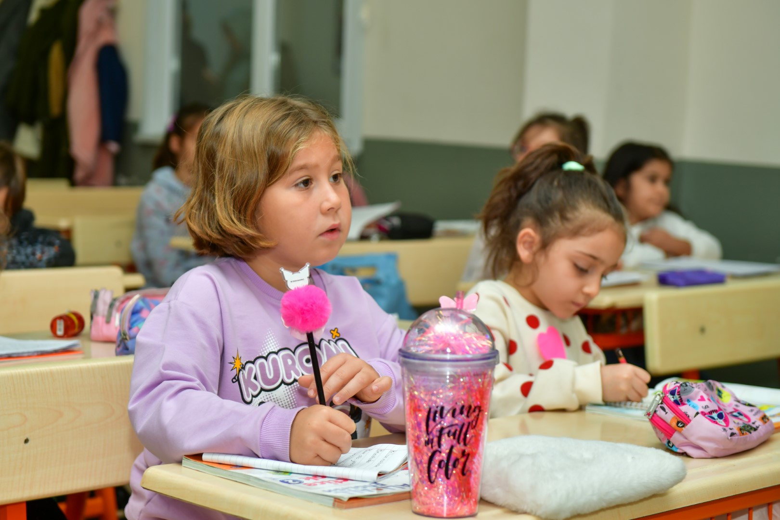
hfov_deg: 32.4
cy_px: 260
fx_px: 1343
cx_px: 390
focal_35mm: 62
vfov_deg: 21.9
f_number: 4
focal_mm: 62
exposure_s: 1/200
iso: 250
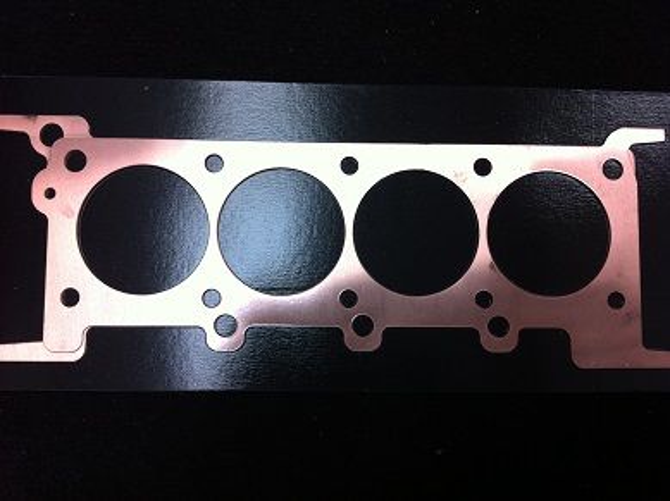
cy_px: 250
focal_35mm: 35
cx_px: 335
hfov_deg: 52.7
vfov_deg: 40.6
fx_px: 677
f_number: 2.8
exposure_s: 1/40
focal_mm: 3.85
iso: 80
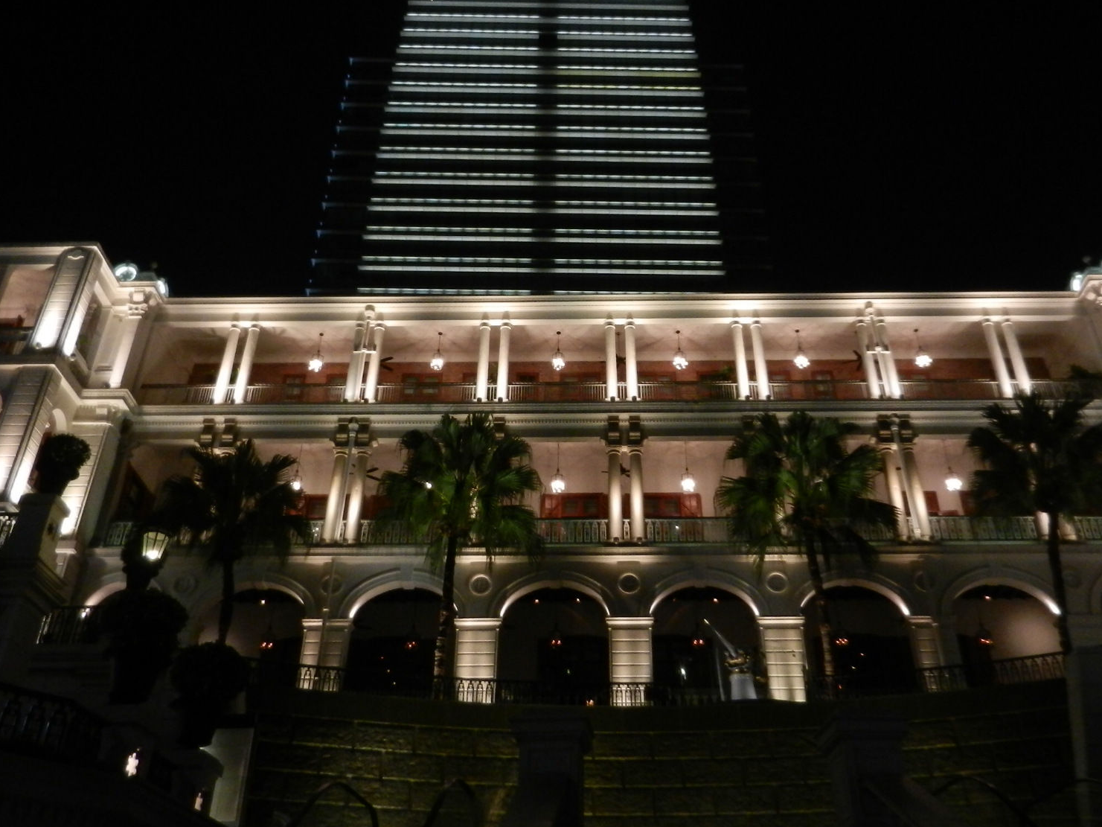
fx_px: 860
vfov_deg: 51.3
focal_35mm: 27
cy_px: 391
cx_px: 586
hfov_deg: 65.3
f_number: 3.5
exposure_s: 1/25
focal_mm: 4.5
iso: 400
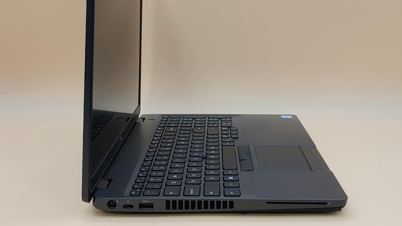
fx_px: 544
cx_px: 201
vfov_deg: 23.4
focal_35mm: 51
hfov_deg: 40.6
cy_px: 81
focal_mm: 4.36
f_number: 1.8
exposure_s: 1/120
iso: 100
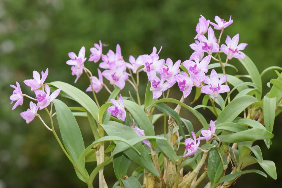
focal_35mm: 158
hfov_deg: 13.0
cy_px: 94
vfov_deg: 8.7
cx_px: 141
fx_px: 1234
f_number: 9
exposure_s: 1/60
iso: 100
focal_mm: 105
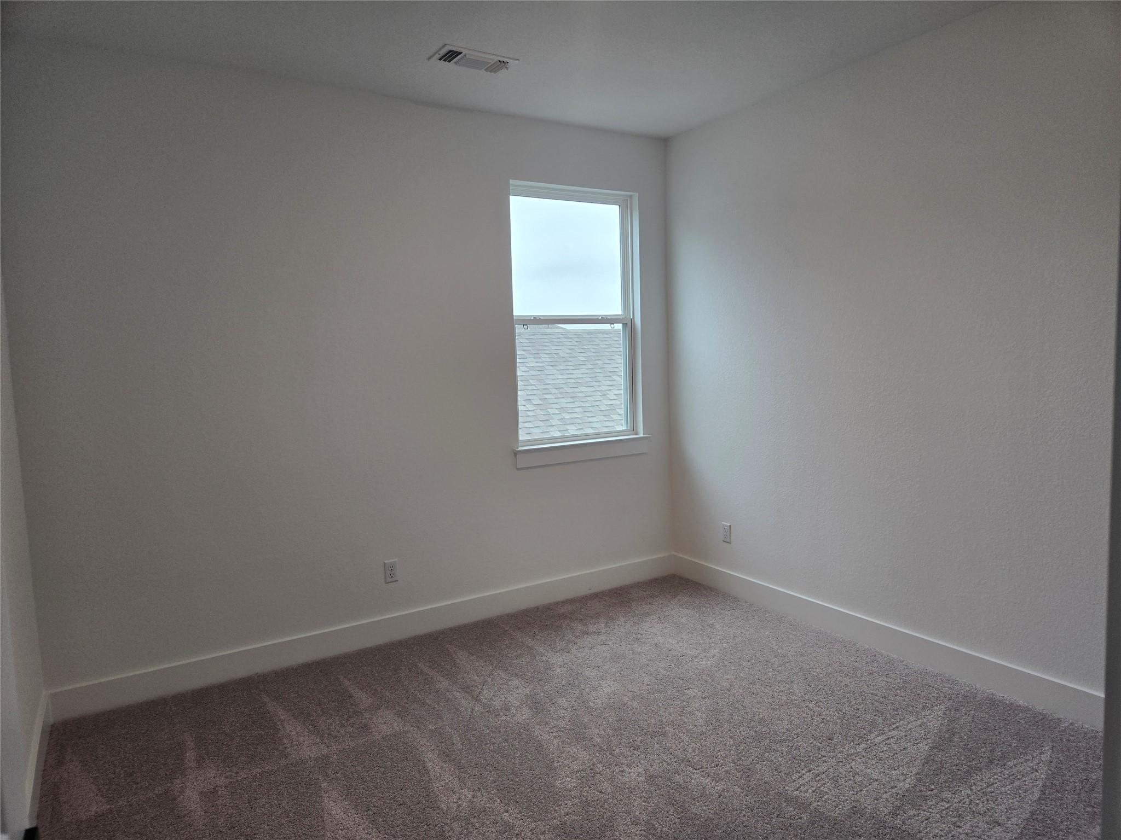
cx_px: 560
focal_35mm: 23
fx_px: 745
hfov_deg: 73.9
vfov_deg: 58.9
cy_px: 420
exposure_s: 1/120
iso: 80
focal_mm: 5.4
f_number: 1.8
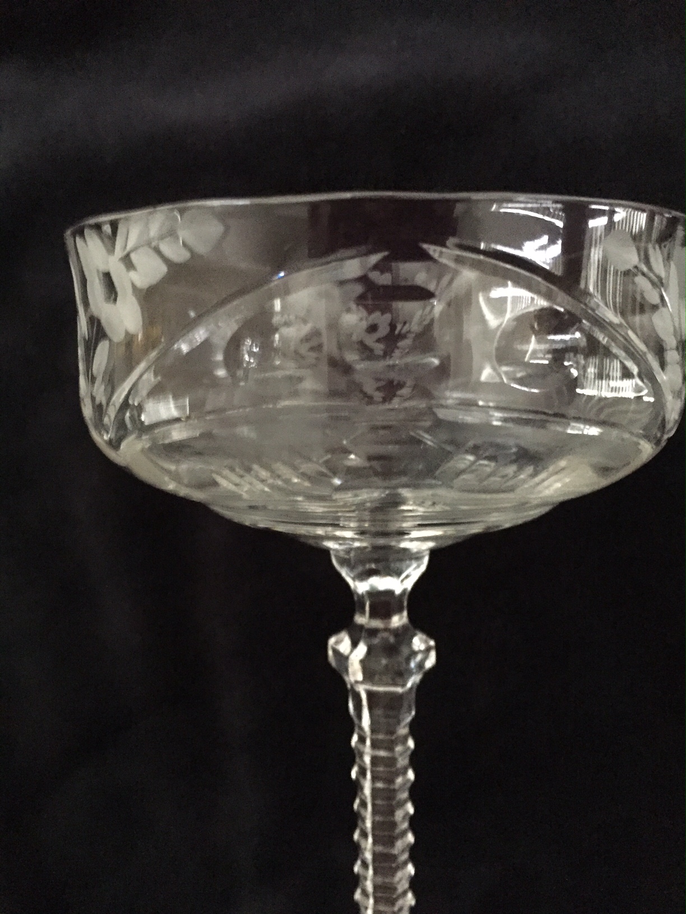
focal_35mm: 29
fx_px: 766
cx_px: 343
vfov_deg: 61.7
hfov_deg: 48.2
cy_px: 457
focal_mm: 4.15
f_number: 2.2
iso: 1000
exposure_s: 1/15
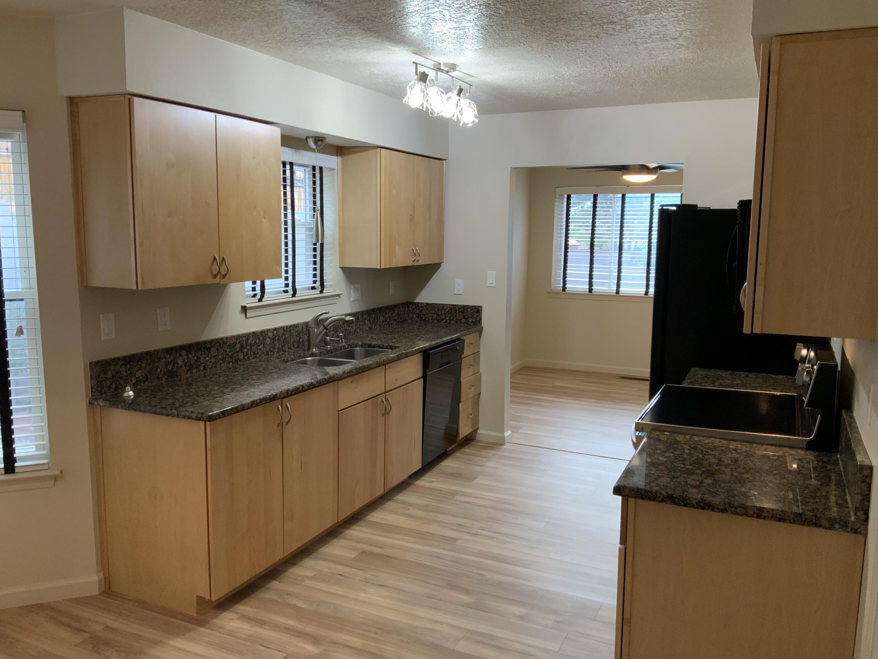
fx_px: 736
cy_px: 330
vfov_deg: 48.2
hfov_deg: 61.7
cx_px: 439
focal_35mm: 29
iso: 100
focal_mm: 3
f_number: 1.8
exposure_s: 1/60
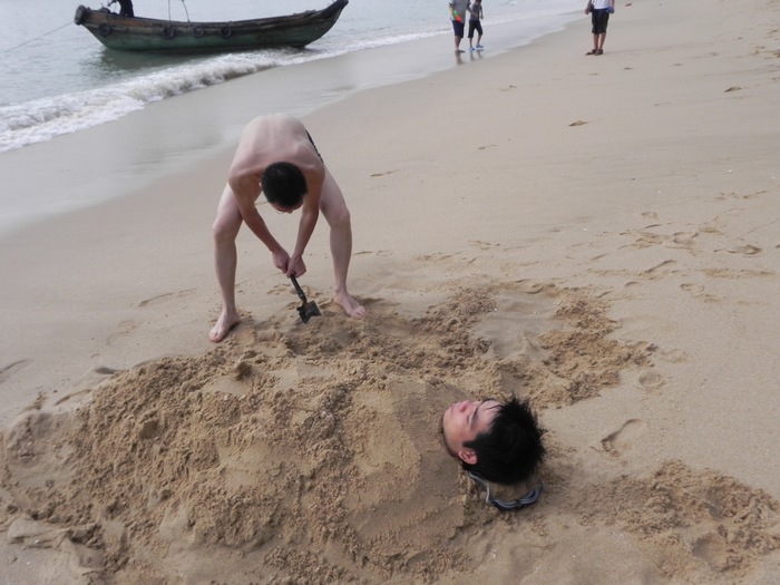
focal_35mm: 33
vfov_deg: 42.9
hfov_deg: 55.4
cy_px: 292
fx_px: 744
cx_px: 390
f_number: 6.3
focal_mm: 5.9
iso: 160
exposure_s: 1/330
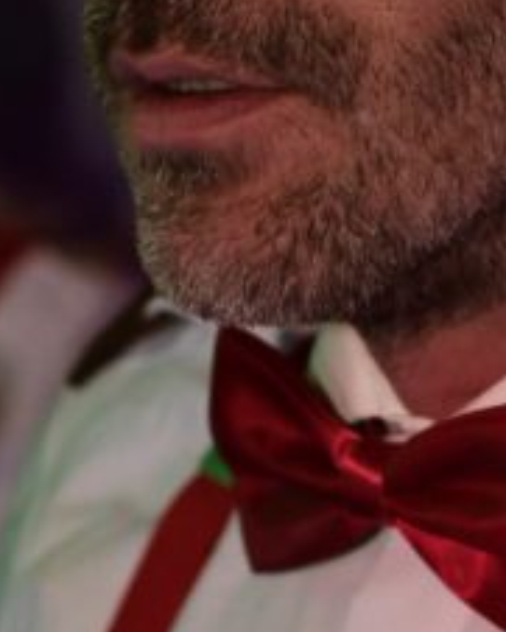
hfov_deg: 8.1
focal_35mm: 191
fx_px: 3573
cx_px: 479
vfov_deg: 10.1
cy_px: 419
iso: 640
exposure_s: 1/125
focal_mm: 30
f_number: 1.8
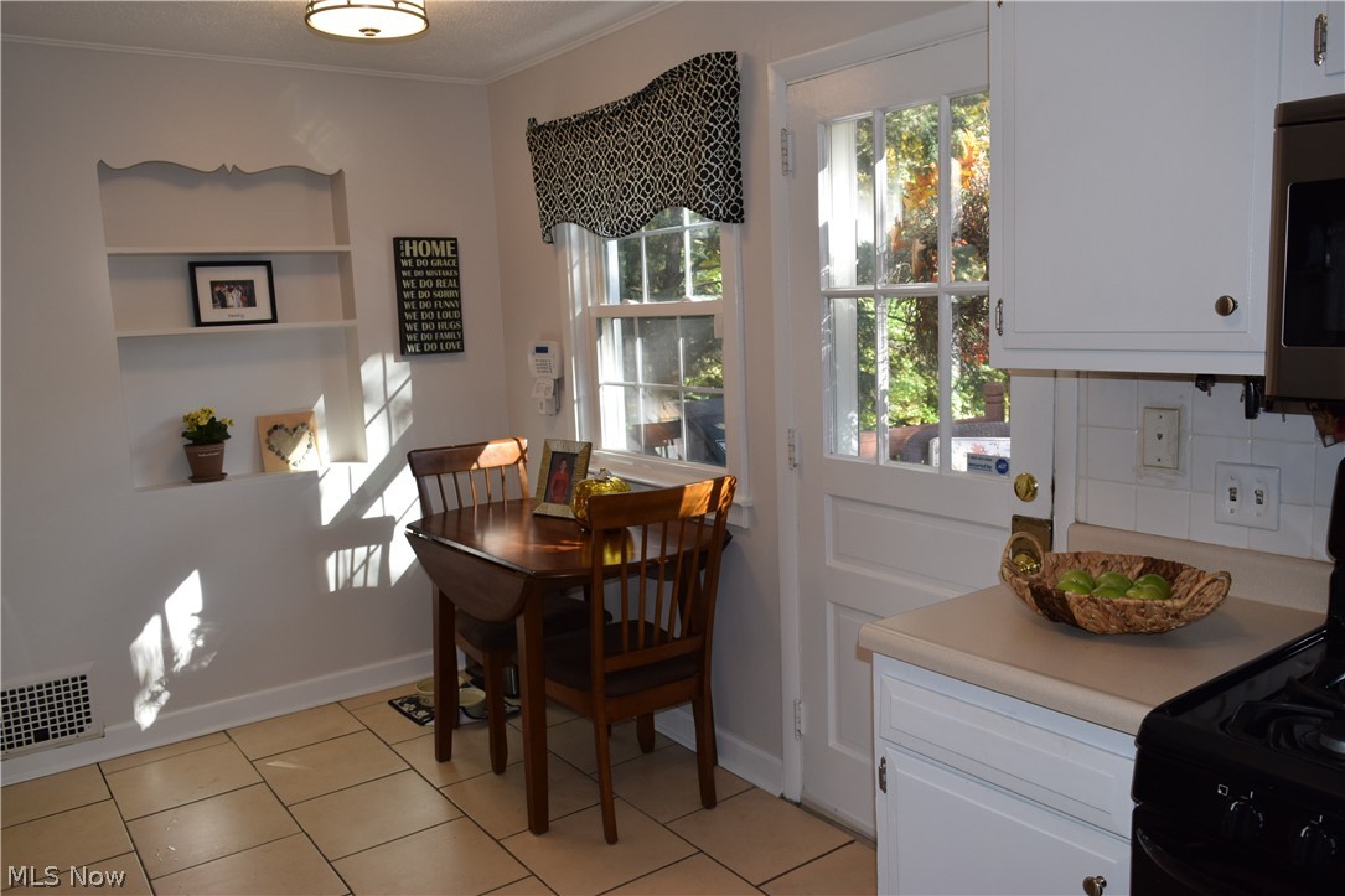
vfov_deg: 47.9
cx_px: 672
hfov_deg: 67.4
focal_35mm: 27
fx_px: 1009
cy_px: 448
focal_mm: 18
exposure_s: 1/125
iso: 500
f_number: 5.6
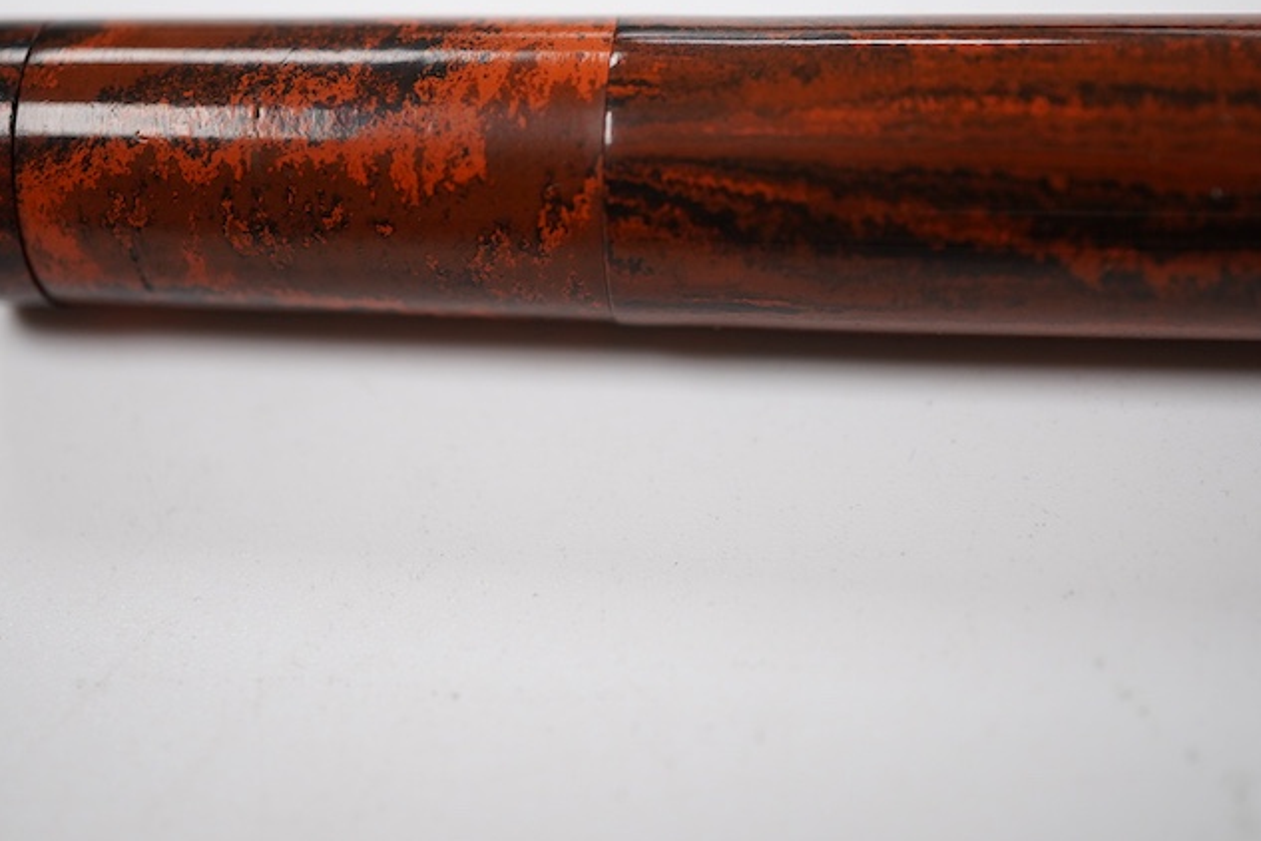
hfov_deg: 31.4
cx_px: 570
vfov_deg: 21.1
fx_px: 2242
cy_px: 251
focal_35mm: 64
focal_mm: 30
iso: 500
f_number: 5
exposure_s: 1/125
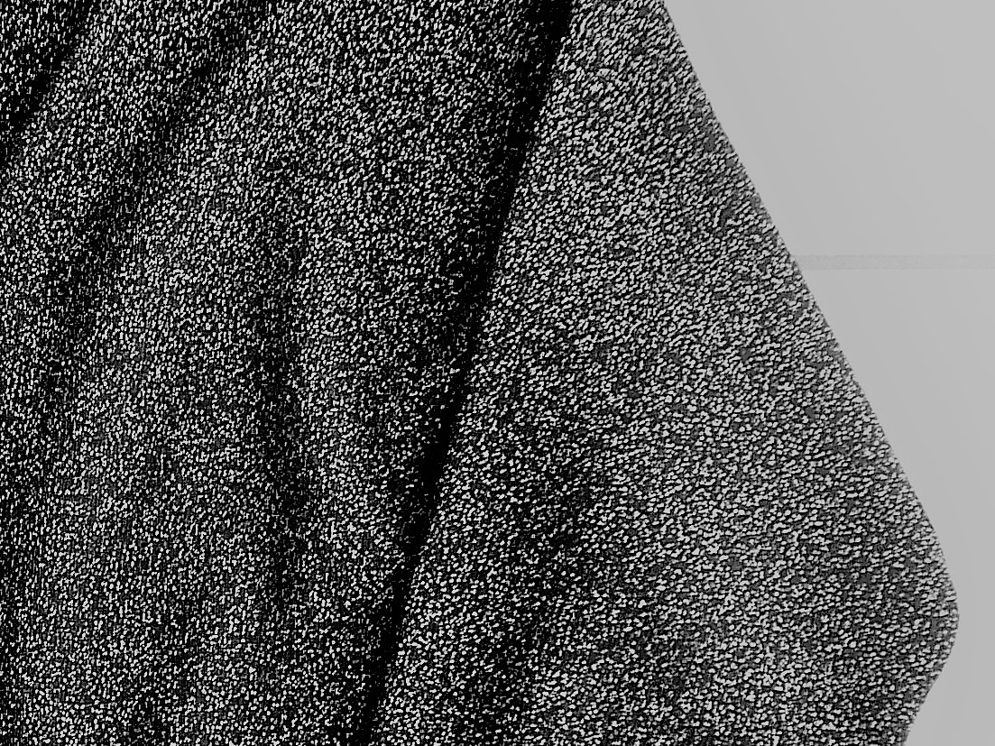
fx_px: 2242
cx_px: -5
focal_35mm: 78
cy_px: 769
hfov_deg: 23.9
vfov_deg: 18.3
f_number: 2.8
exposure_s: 1/50
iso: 100
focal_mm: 4.6
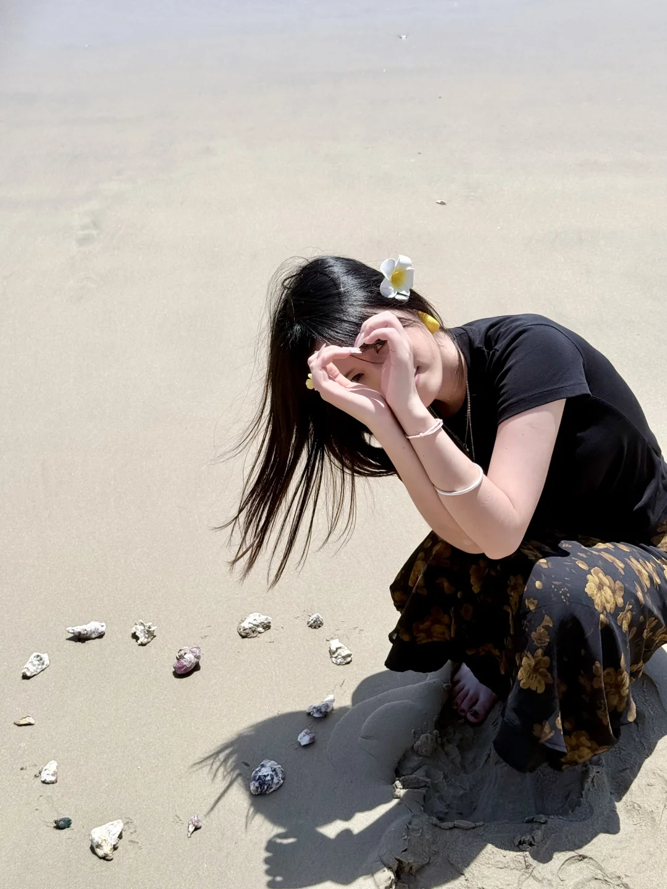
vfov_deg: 39.7
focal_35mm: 48
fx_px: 1233
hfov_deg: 30.3
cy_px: 444
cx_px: 334
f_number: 1.78
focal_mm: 6.76
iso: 64
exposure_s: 1/4587
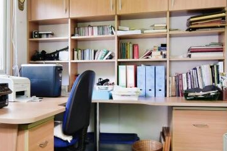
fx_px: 265
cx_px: 52
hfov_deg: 44.6
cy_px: 71
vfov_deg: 31.9
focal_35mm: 42
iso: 640
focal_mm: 10
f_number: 7.1
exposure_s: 1/8
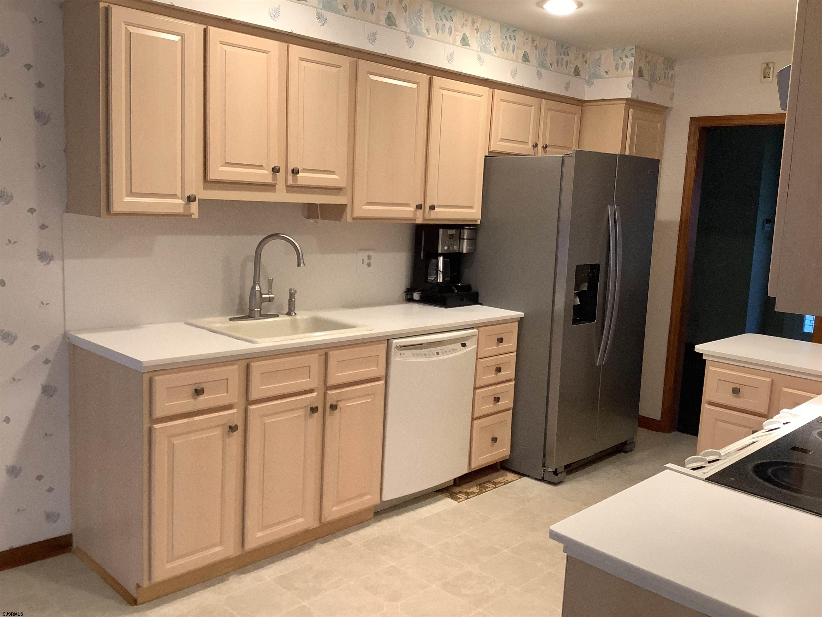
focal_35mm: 31
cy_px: 308
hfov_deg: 58.4
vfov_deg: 45.4
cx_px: 411
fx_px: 736
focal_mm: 3.3
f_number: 2.4
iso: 200
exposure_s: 1/60
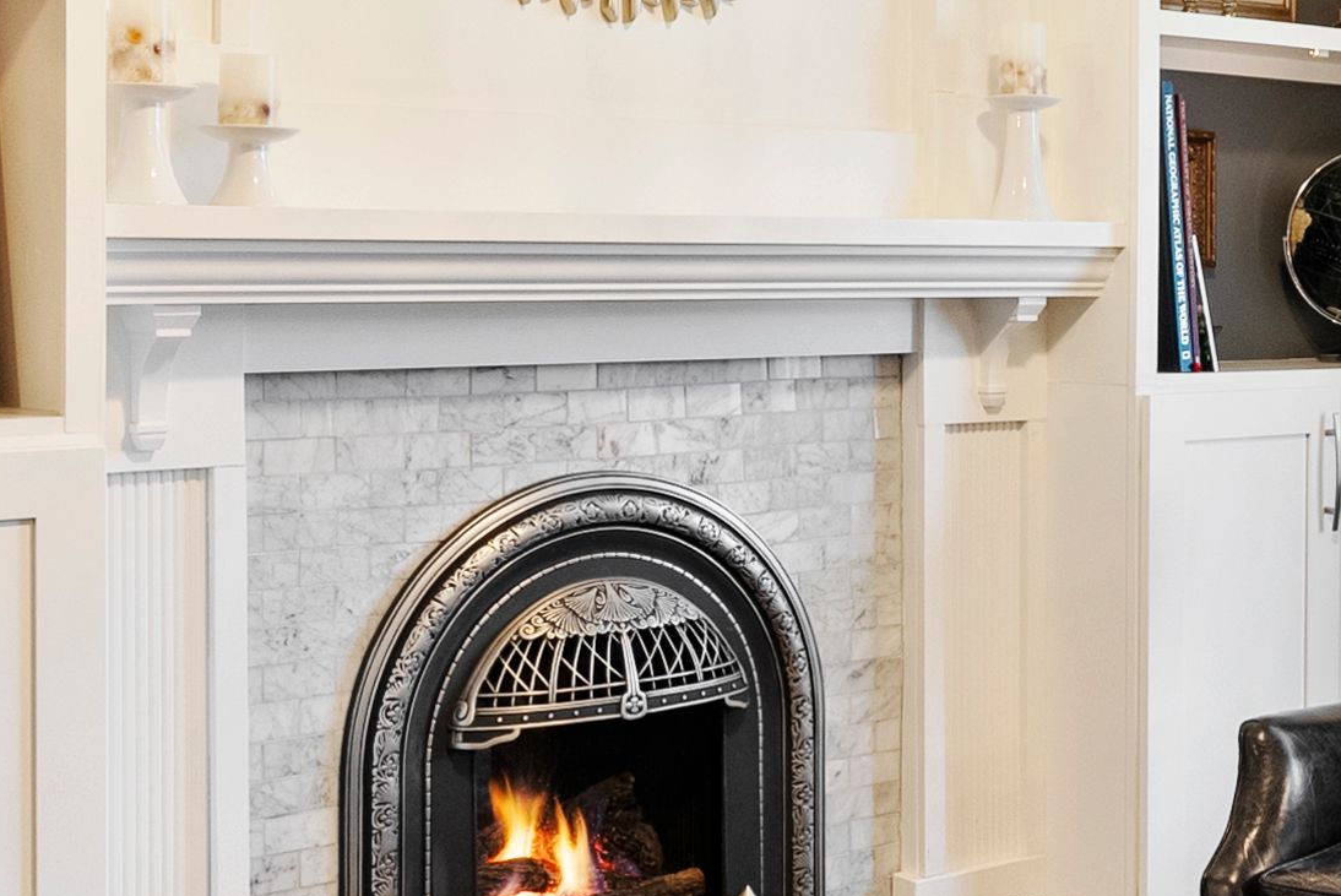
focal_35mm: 62
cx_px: 978
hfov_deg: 31.9
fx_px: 2311
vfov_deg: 21.9
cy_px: 314
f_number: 8
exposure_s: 1/1.67
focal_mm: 16
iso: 800
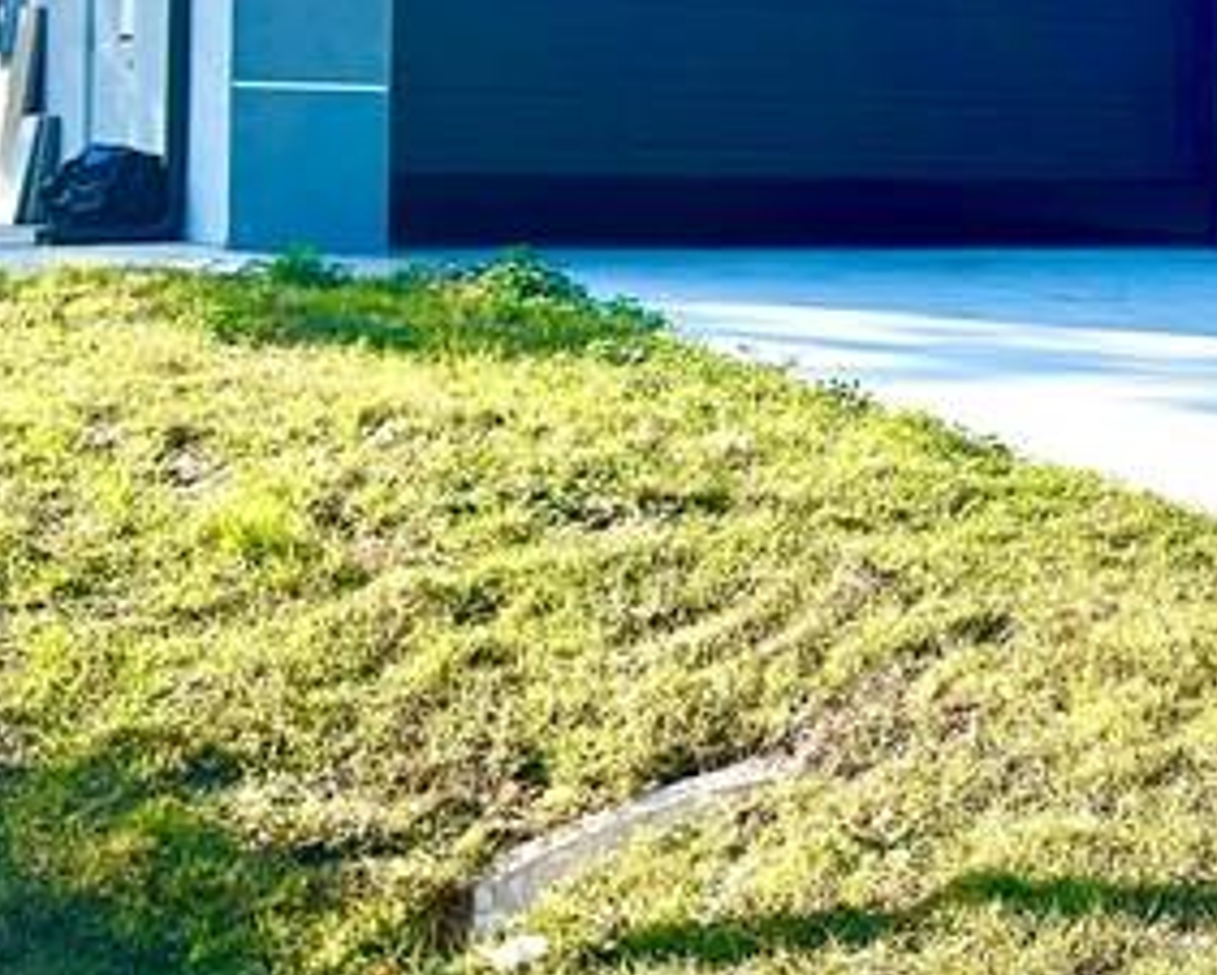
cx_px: 1584
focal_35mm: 92
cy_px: 121
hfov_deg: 19.2
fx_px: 3316
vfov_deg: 16.5
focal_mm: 5.7
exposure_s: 1/3968
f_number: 1.5
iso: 50
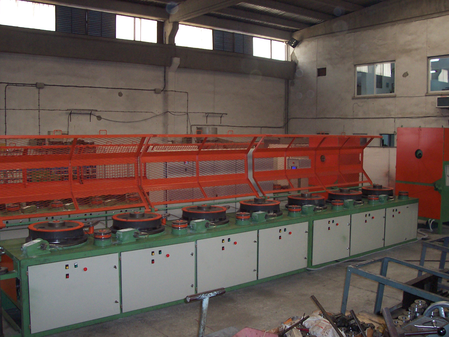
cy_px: 168
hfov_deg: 50.1
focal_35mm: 37
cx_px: 224
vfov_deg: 38.7
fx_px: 480
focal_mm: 5.6
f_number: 2.8
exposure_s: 1/60
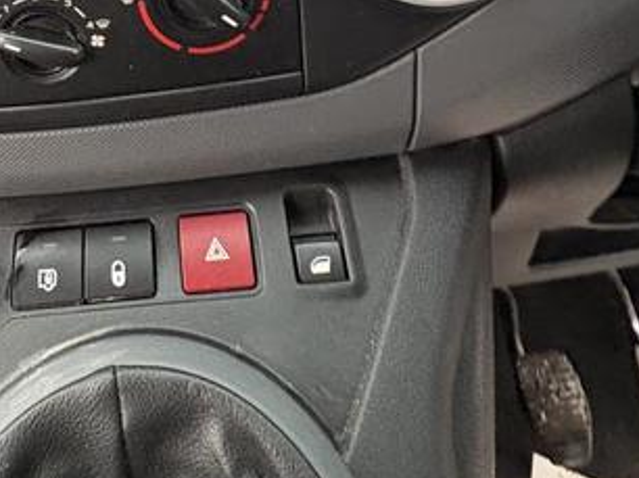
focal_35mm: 41
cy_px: -136
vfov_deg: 28.9
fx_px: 756
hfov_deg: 44.3
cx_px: 163
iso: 400
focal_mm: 2.22
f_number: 2.2
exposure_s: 1/60
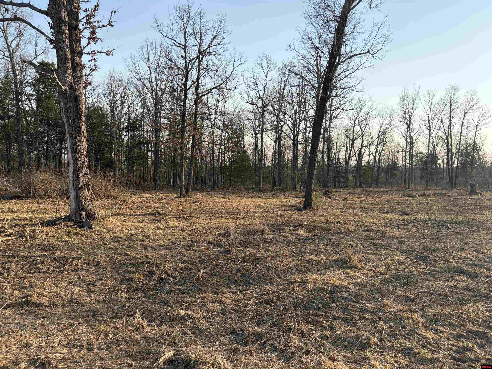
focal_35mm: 26
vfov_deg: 53.1
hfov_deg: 67.3
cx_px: 246
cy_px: 184
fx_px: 370
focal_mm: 5.96
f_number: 1.6
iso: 50
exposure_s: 1/1751
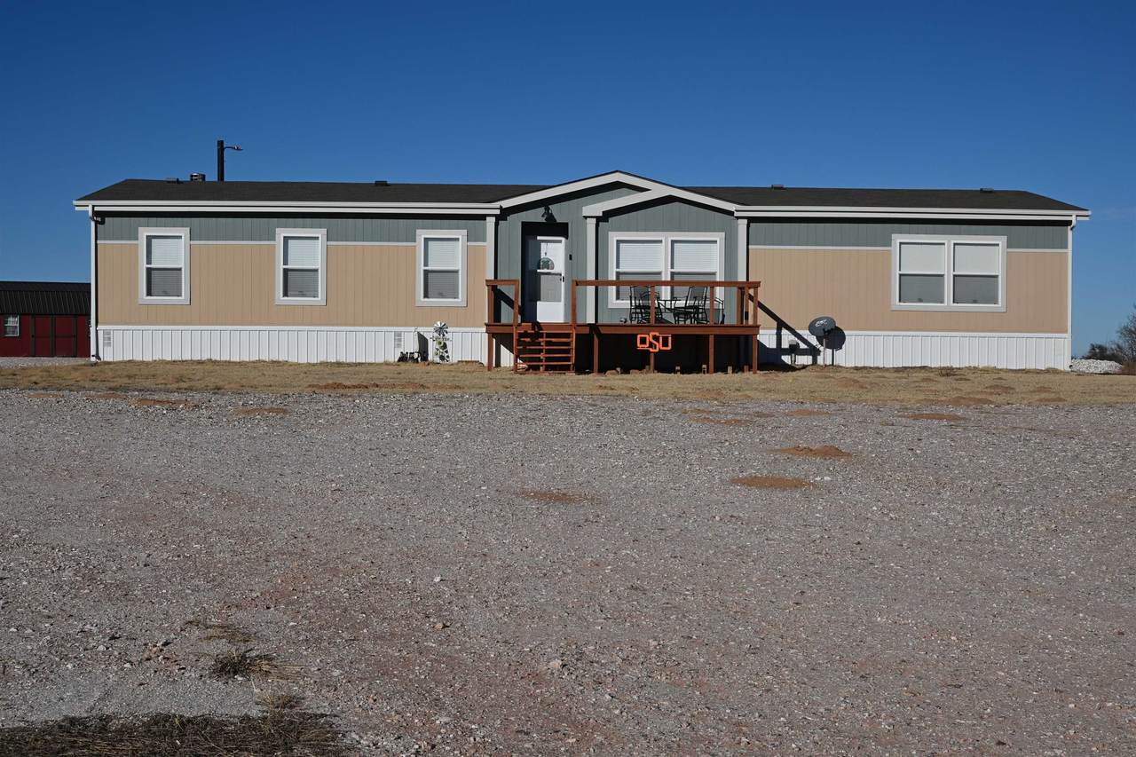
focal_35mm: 54
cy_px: 378
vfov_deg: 25.1
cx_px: 568
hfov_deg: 36.9
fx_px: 1704
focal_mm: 36
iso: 100
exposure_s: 1/500
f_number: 11
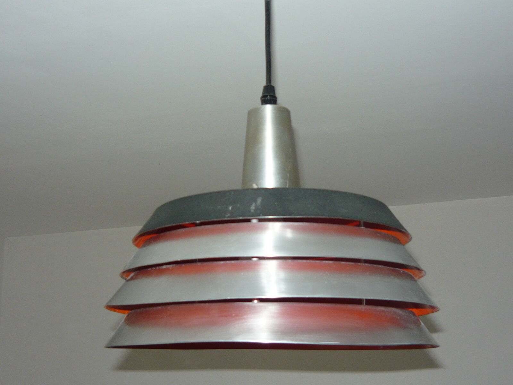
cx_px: 256
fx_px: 726
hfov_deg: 38.9
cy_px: 192
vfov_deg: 29.7
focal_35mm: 49
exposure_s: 1/30
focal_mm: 5.5
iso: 100
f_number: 2.8
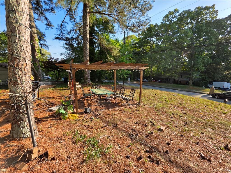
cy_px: 86
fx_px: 87
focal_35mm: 13
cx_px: 116
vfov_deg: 89.9
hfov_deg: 106.2
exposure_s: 1/807
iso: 40
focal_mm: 2.2
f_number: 1.9
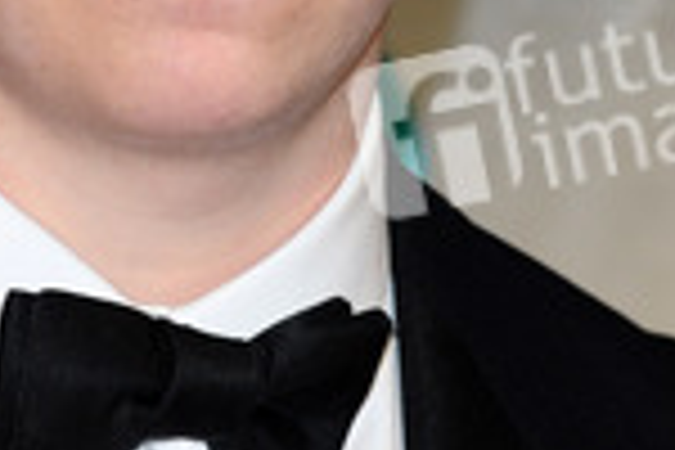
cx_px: 173
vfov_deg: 2.2
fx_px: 11593
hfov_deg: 3.3
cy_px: -112
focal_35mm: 618
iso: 320
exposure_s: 1/250
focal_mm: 155
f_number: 4.5
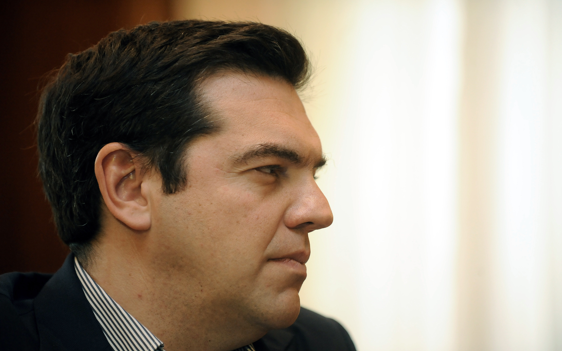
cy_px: 180
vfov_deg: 6.8
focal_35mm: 194
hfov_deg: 10.8
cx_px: 281
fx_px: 2971
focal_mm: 190
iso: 2500
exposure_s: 1/250
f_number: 2.8
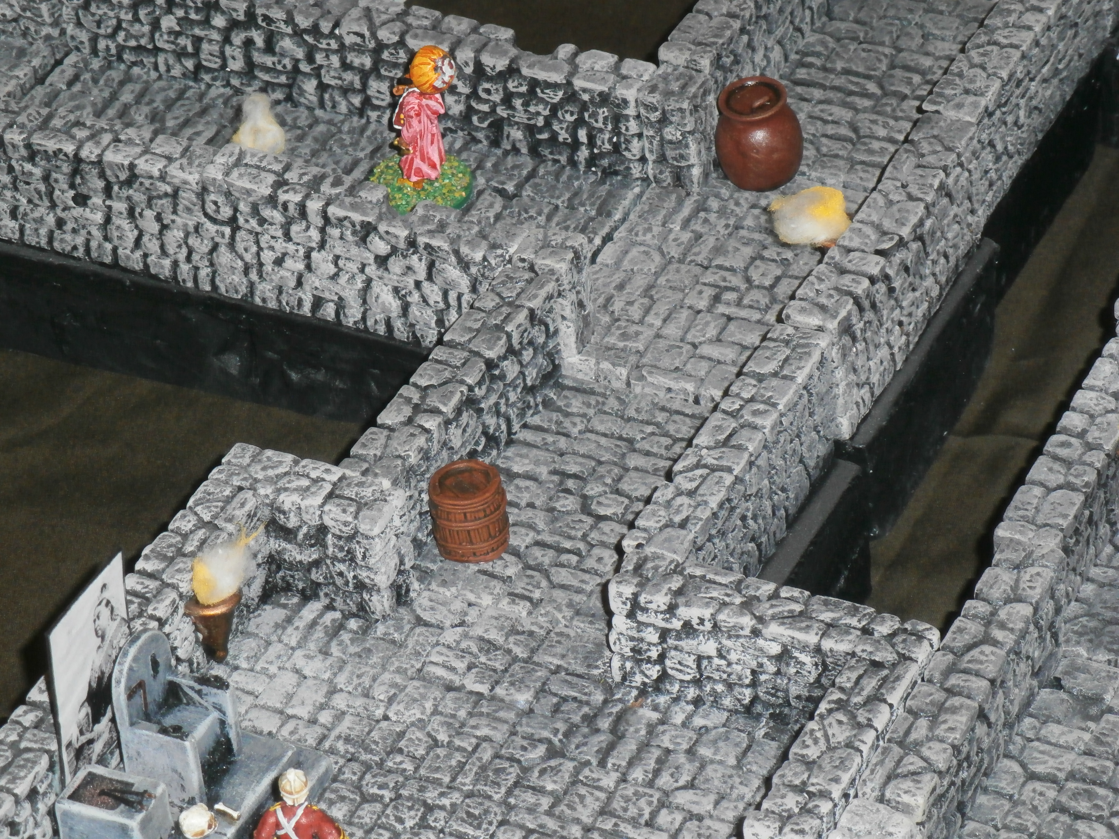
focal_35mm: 130
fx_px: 4202
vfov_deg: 11.4
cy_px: 420
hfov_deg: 15.2
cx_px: 560
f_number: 6.5
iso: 250
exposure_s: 1/125
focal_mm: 23.5
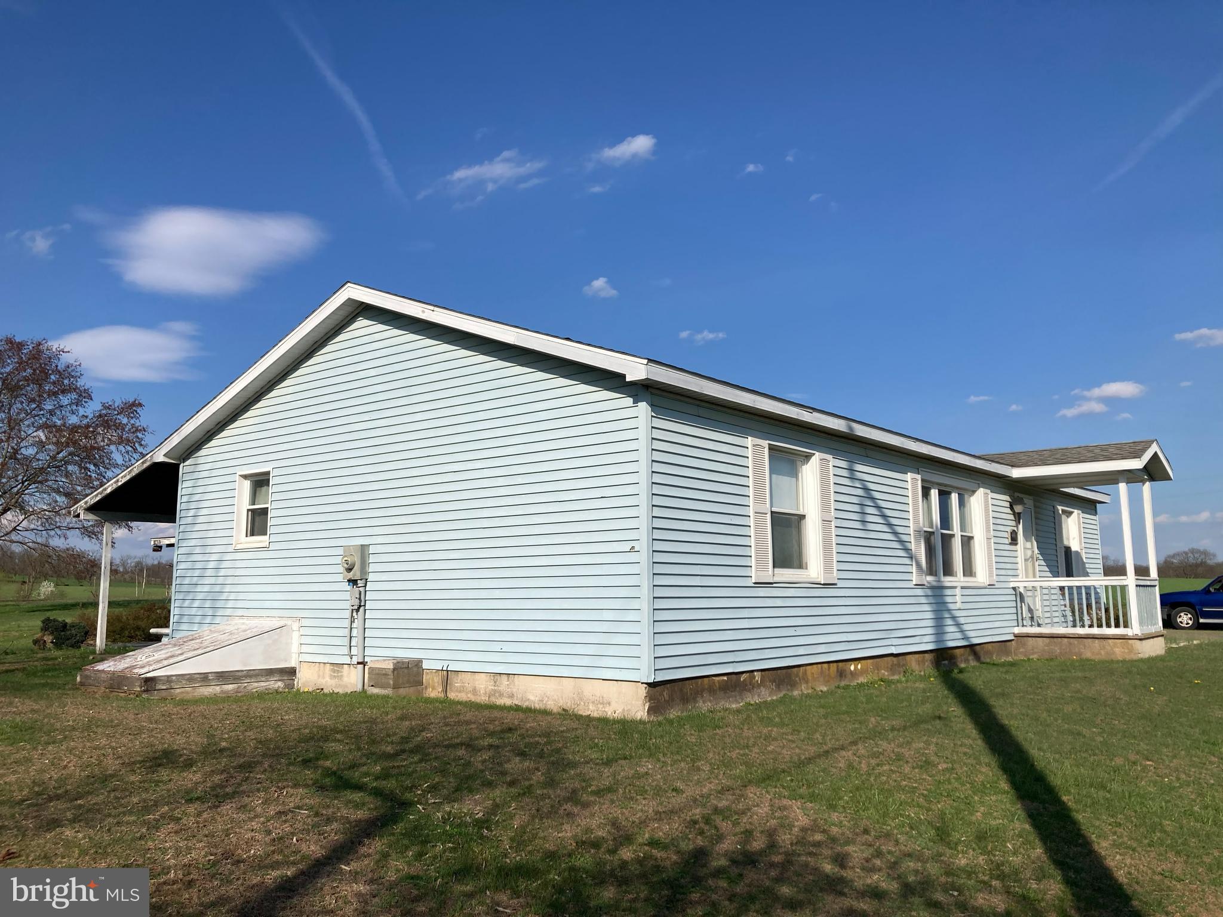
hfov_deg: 63.4
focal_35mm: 28
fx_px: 989
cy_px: 458
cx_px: 612
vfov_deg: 49.7
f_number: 1.8
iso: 20
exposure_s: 1/4000
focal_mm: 3.99
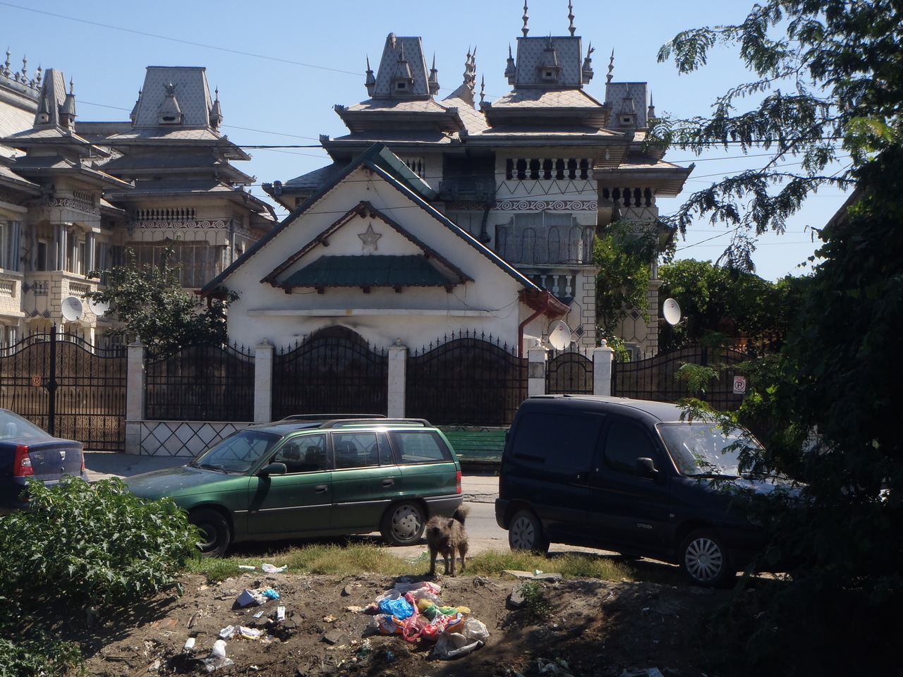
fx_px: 1487
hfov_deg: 33.8
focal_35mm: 57
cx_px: 452
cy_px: 338
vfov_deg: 25.7
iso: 80
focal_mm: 10.34
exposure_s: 1/320
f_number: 5.6
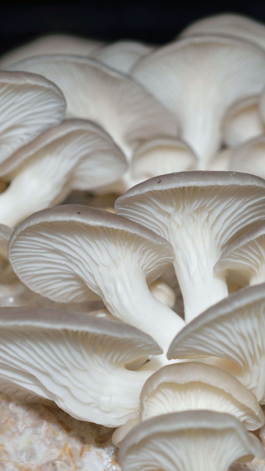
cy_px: 234
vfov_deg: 22.5
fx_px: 1187
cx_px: 225
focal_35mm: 95
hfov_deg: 12.7
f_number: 8
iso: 100
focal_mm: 40
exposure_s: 1/60
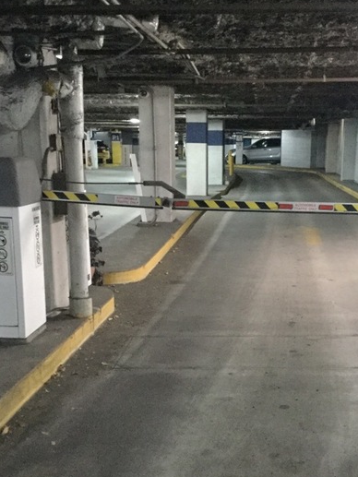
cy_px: 298
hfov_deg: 30.1
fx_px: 662
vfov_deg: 39.4
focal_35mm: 48
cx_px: 232
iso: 320
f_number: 2.4
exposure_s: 1/15
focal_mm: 3.3
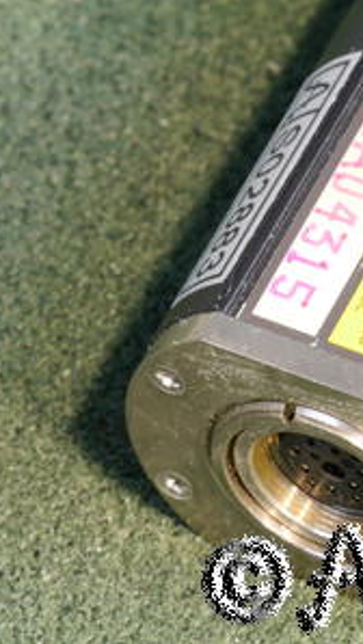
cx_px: 296
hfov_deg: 3.5
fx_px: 5996
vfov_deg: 6.1
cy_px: 322
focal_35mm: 351
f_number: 14
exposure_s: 1.3
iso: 400
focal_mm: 120
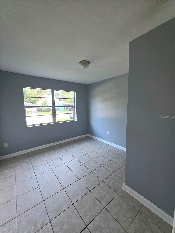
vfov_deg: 106.2
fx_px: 88
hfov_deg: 89.9
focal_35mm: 13
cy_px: 116
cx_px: 88
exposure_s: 1/60.2
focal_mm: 2.2
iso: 320
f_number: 1.9
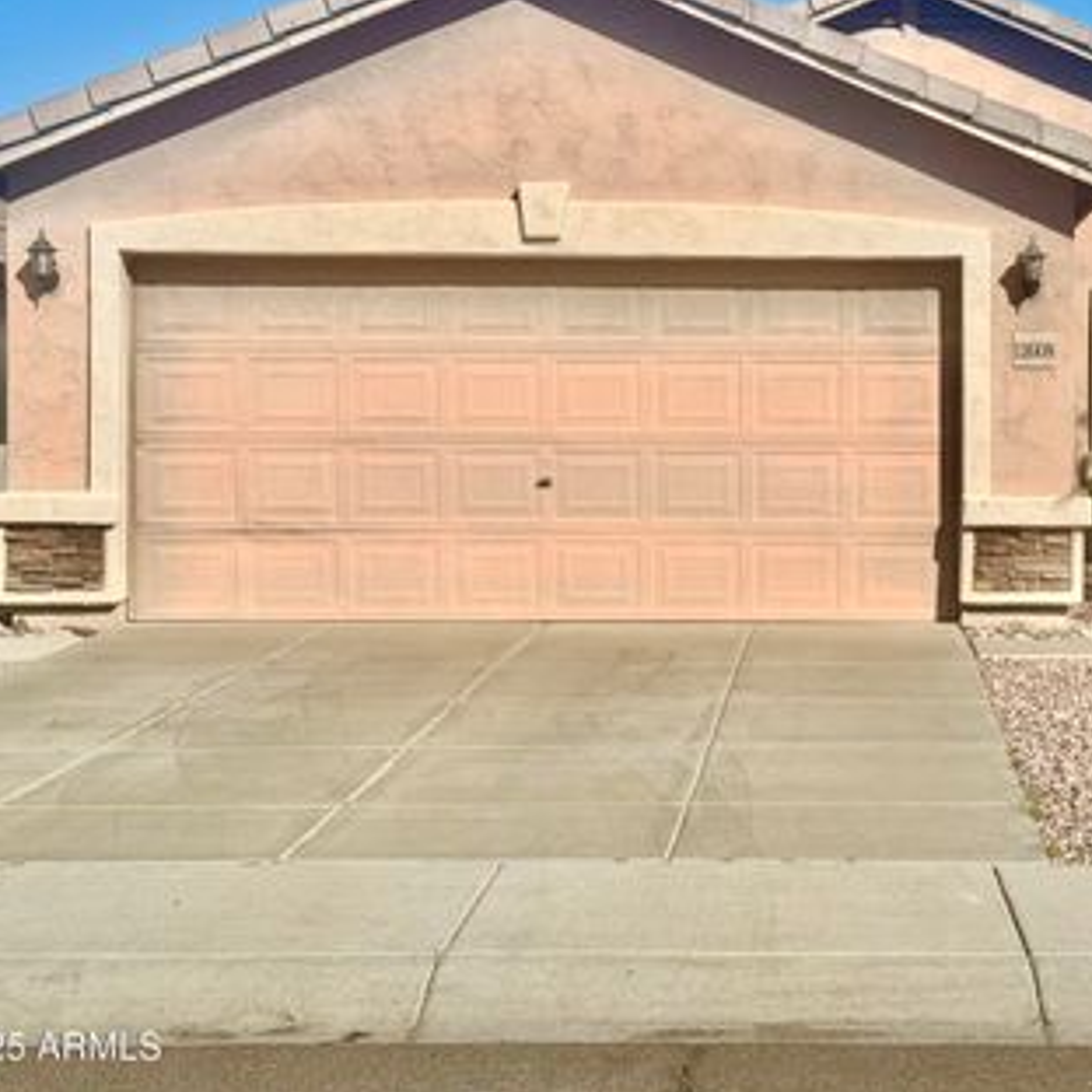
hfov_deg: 25.1
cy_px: 450
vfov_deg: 25.3
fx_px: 2427
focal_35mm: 68
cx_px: 816
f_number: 1.78
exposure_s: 1/12500
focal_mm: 6.76
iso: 64
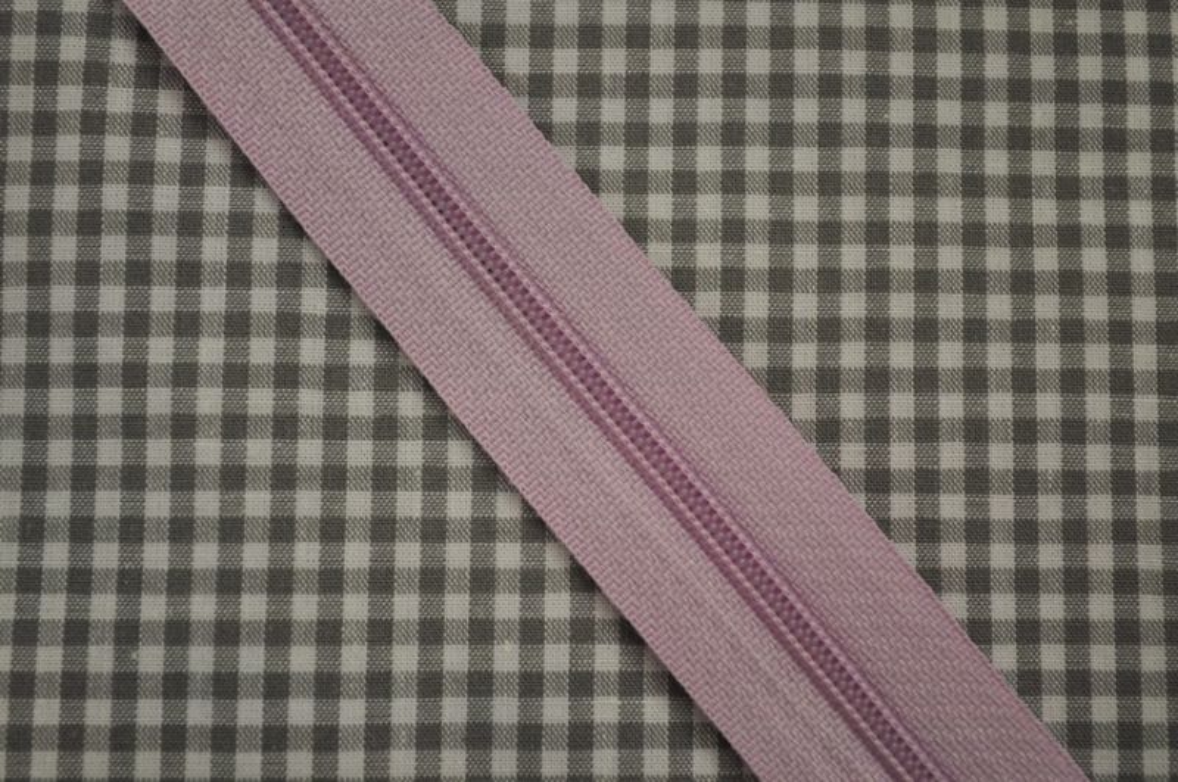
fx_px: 1961
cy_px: 391
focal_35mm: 60
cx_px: 589
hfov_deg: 33.4
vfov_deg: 22.6
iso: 640
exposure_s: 1/60
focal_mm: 40
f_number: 5.3
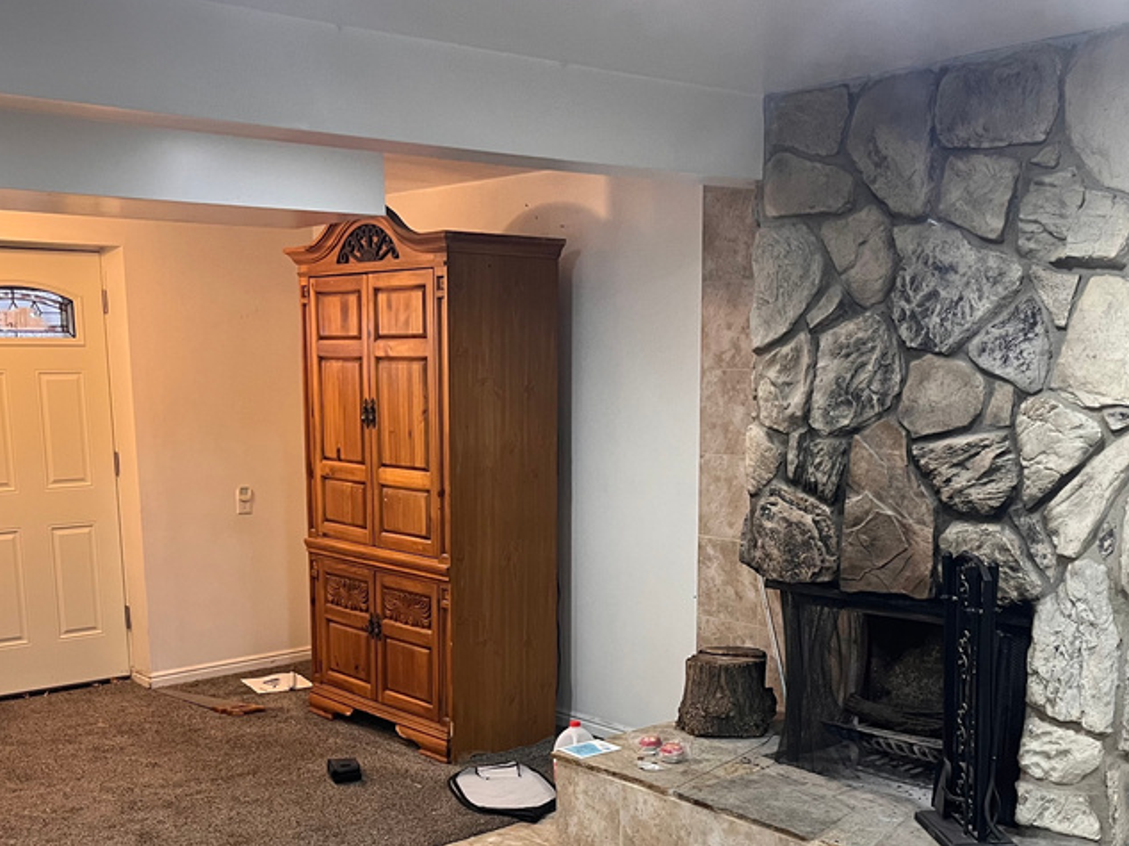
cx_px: 581
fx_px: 1369
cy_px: 625
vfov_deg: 33.7
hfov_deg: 44.8
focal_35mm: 42
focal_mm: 5.1
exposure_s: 1/60
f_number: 1.6
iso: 200
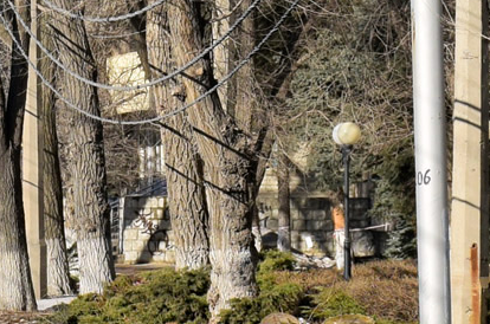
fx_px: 4549
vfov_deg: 4.1
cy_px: 143
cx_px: -256
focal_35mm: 335
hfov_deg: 6.1
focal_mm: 66
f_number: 9
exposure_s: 1/640
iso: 200
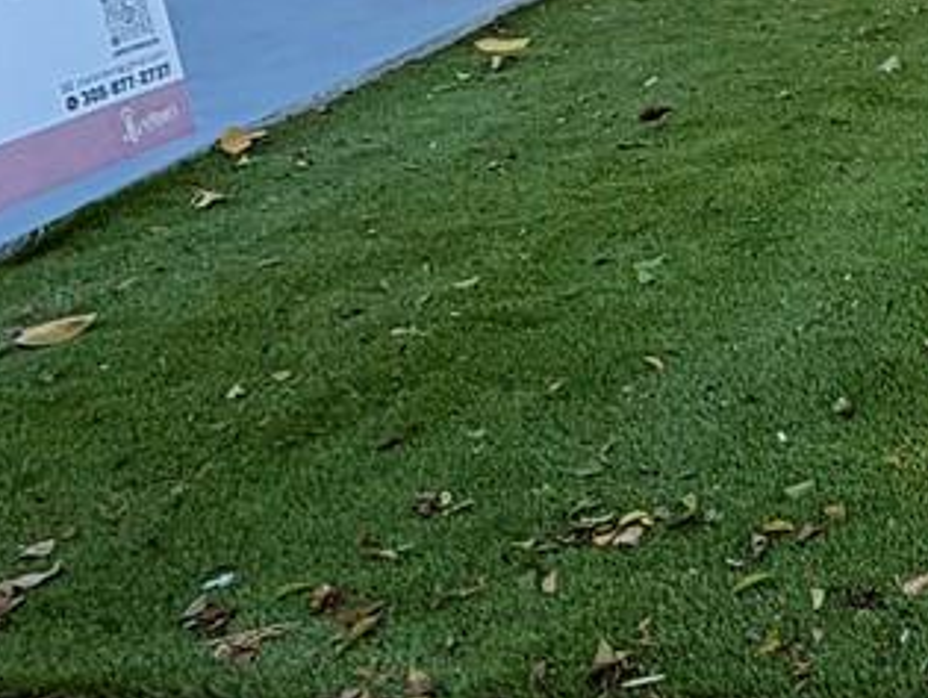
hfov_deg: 21.2
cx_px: 1535
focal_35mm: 71
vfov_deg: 19.2
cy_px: -215
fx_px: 1906
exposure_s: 1/770
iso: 32
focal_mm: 2.22
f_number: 2.2
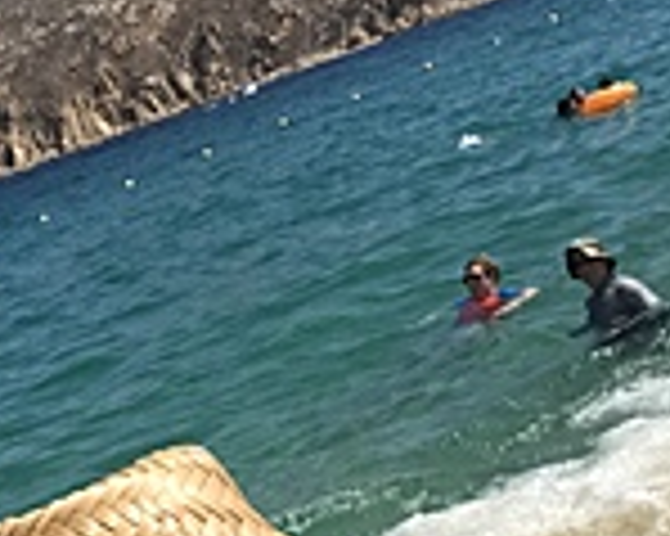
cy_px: 459
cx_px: 313
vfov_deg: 15.1
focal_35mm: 101
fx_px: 2001
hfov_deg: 19.0
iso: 25
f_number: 2.2
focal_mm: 2.87
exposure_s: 1/1848
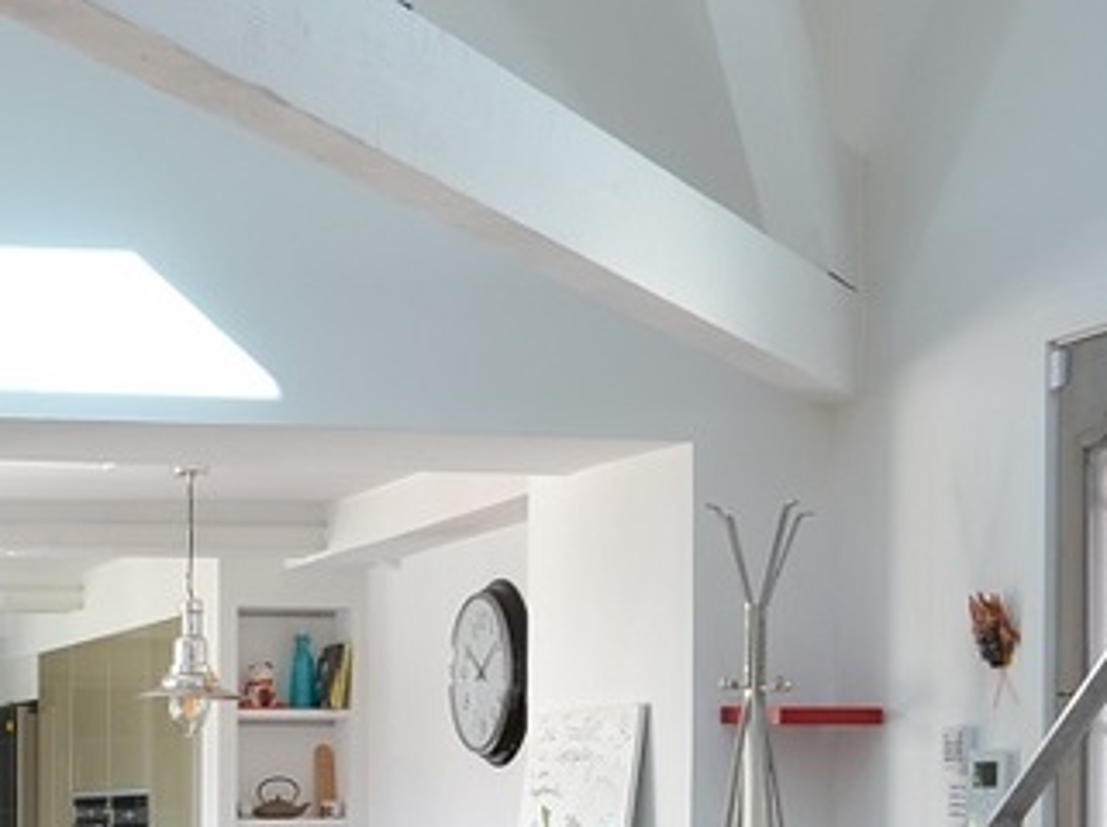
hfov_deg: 21.8
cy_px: 936
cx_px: -317
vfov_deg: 17.5
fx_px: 2587
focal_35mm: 81
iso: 200
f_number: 10
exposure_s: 1/8
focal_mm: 18
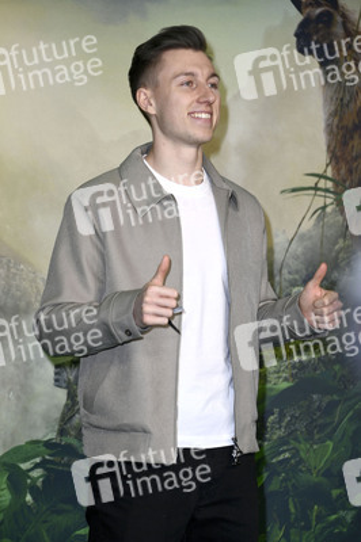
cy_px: 271
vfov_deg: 16.4
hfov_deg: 10.9
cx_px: 180
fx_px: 1883
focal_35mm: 125
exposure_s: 1/250
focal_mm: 125
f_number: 5.6
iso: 500
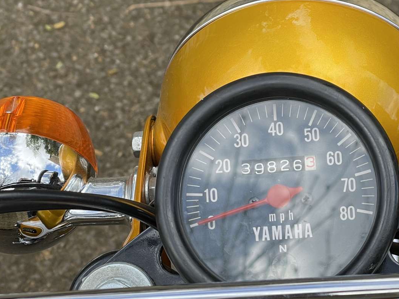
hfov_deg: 19.7
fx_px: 1141
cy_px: 125
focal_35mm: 99
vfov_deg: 14.9
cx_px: 311
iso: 25
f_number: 2
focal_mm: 6
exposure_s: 1/305
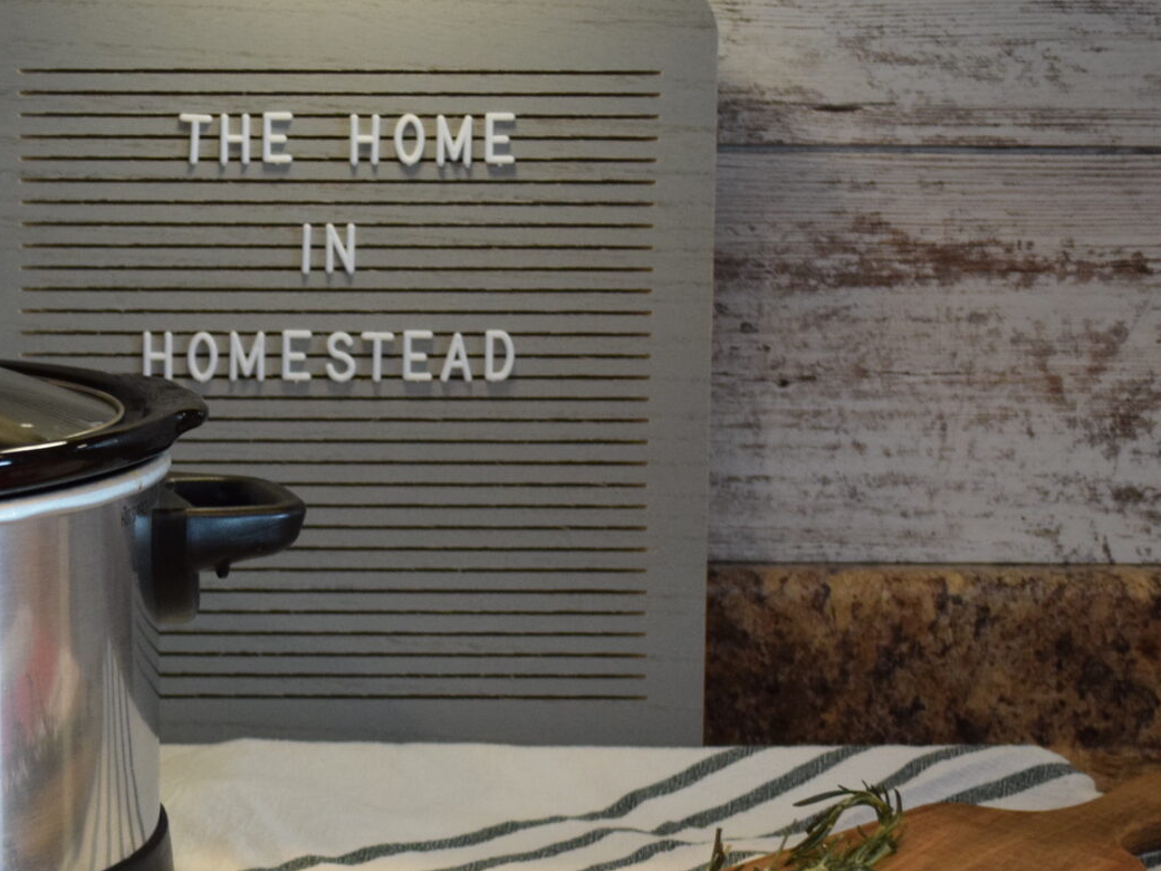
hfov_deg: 21.2
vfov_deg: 16.2
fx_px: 3052
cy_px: 605
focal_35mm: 91
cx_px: 165
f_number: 4.8
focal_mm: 32
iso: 1600
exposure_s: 1/60
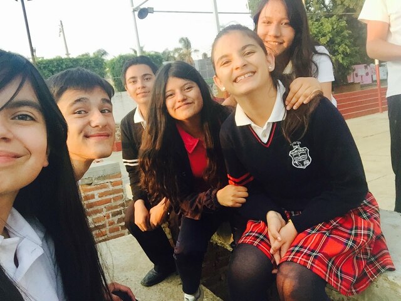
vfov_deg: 45.4
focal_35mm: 31
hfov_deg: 58.4
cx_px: 200
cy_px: 150
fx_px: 359
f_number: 2.2
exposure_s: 1/120
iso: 50
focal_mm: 2.65
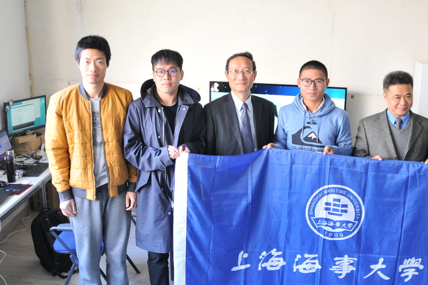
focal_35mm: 39
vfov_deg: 34.3
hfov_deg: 49.6
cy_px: 143
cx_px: 256
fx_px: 460
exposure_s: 1/60
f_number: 2.8
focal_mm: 17
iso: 640
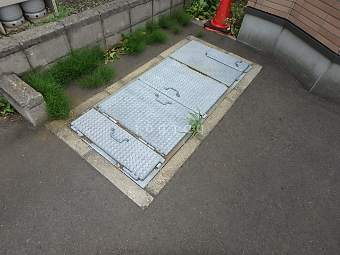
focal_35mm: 21
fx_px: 206
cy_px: 128
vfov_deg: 63.4
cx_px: 170
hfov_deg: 79.0
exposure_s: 1/200
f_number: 3.5
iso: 125
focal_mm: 3.7
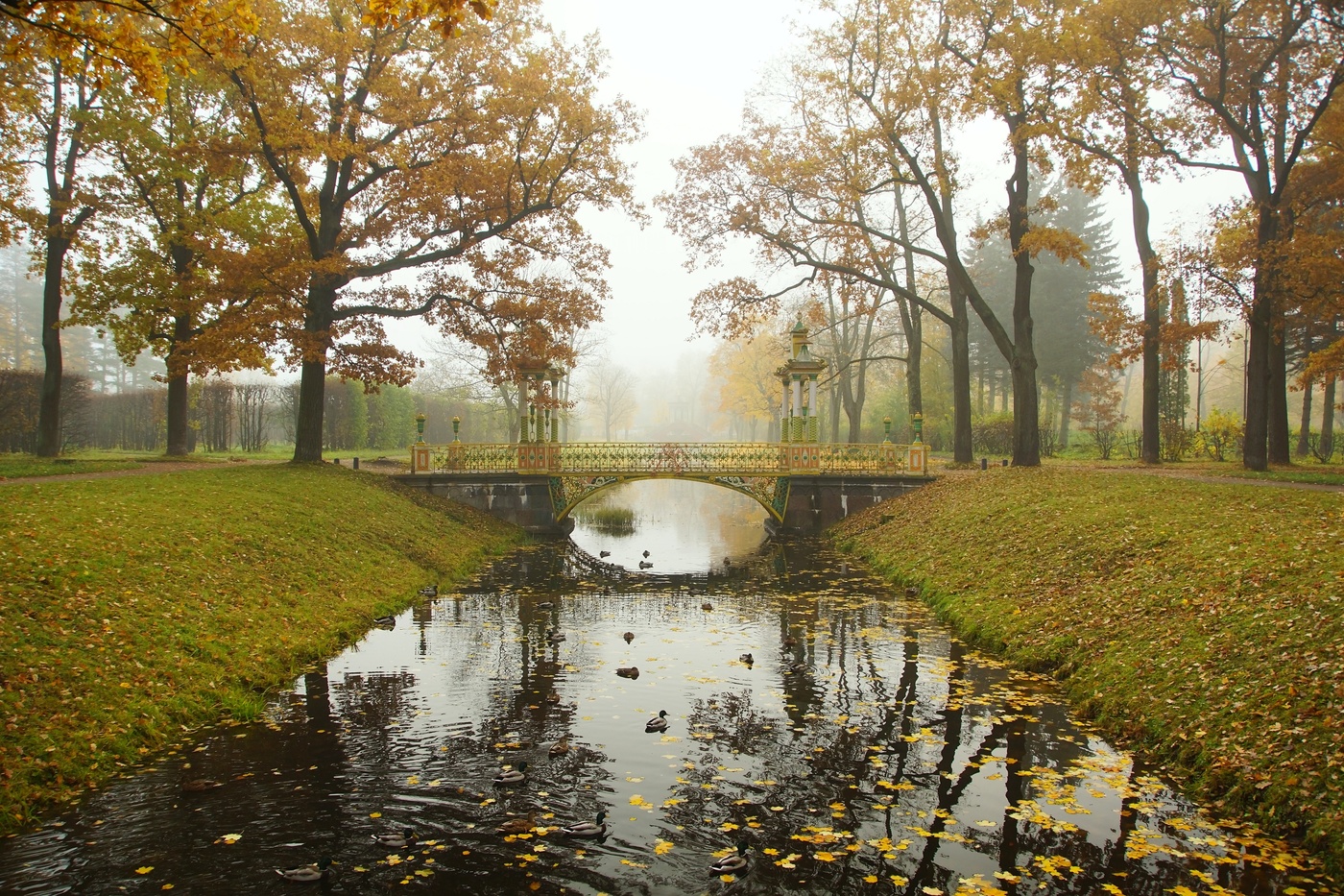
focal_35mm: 27
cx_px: 672
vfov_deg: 47.9
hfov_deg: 67.4
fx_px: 1008
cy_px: 448
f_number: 4.5
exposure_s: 1/60
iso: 100
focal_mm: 18
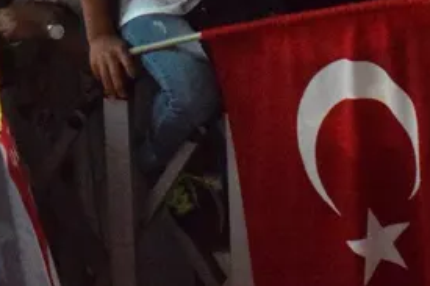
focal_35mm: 192
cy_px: -159
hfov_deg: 10.7
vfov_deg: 7.0
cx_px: 328
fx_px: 2292
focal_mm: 40
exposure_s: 1/50
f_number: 10
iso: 10000
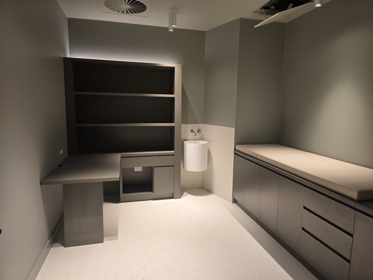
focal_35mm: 23
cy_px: 140
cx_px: 186
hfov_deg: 73.9
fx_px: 248
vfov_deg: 58.9
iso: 100
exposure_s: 1/100
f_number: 1.7
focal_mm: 6.3
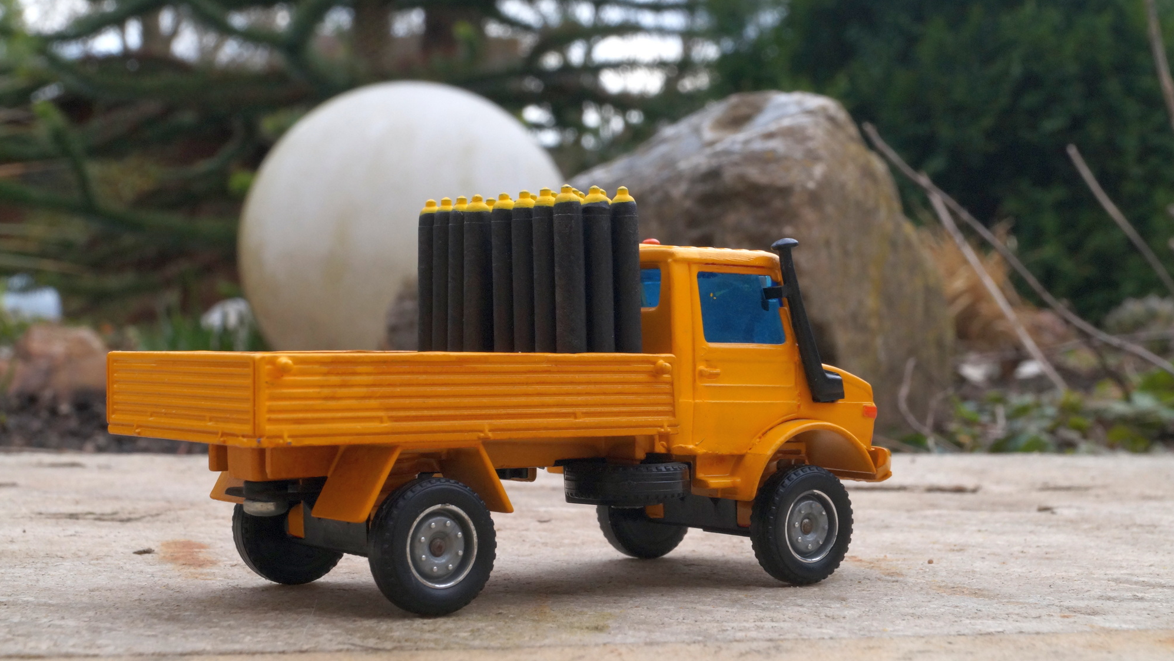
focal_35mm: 63
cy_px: 334
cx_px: 587
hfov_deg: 33.3
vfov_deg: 19.1
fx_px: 1961
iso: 500
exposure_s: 1/80
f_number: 18
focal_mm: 40
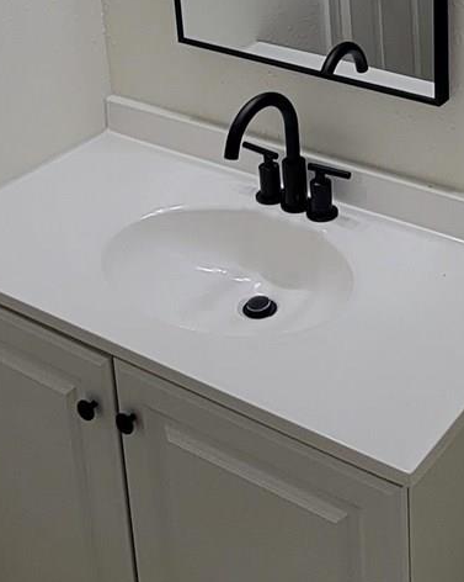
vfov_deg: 28.0
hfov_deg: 24.2
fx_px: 1065
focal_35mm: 62
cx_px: 377
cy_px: -44
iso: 50
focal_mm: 2.2
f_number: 2.2
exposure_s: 1/60
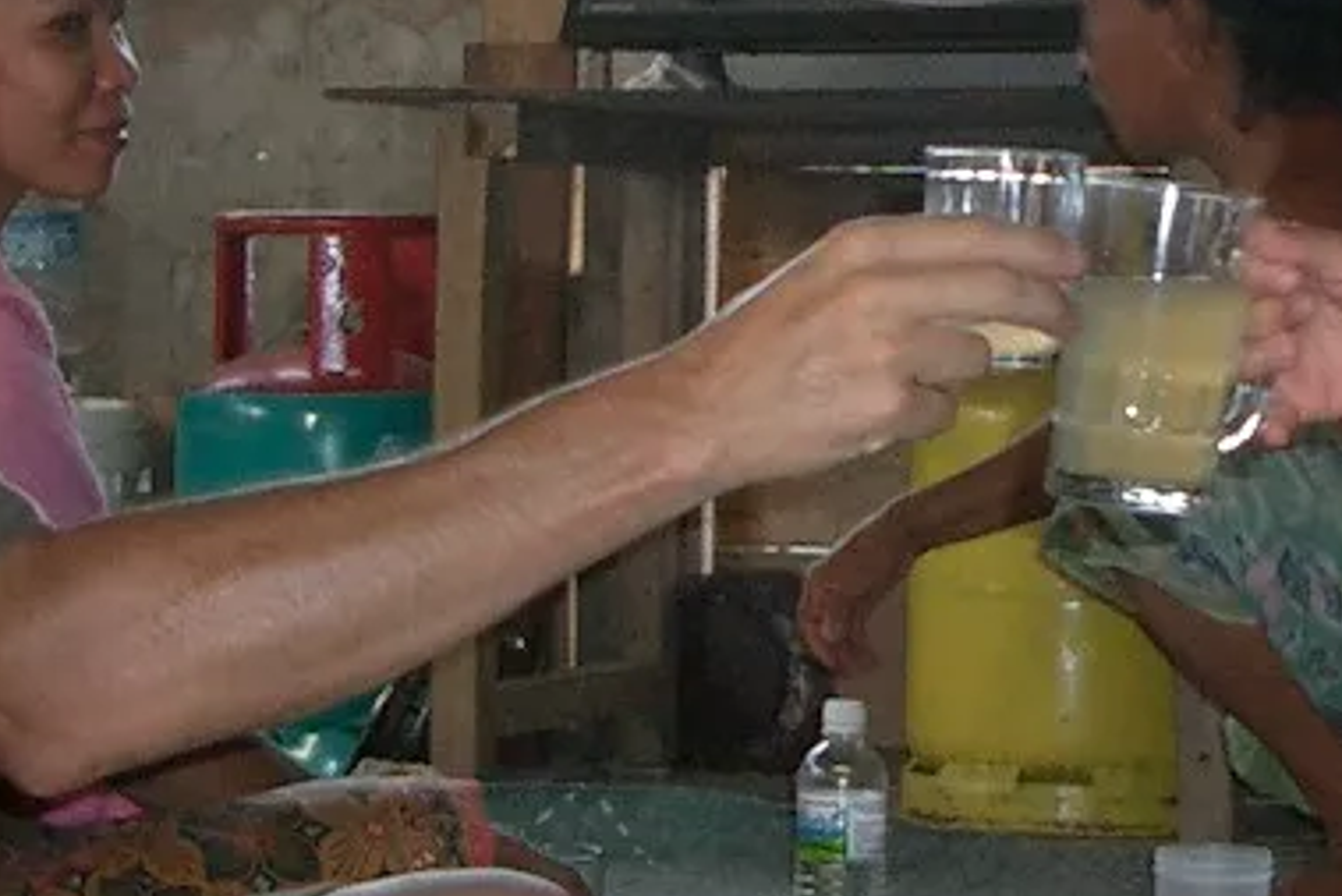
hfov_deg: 16.5
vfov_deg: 11.2
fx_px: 4587
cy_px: 382
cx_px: 1154
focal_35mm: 123
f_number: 2.6
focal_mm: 5.8
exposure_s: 1/40
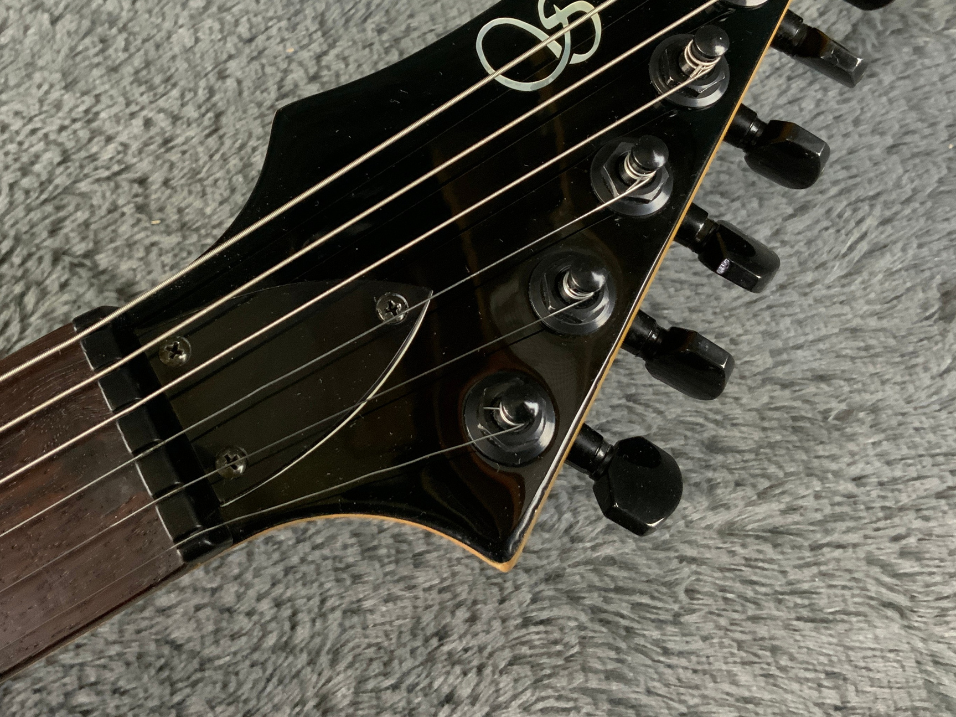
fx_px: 1187
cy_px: 214
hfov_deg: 43.7
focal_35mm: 43
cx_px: 392
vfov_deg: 33.2
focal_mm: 3
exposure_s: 1/50
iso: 250
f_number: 1.8
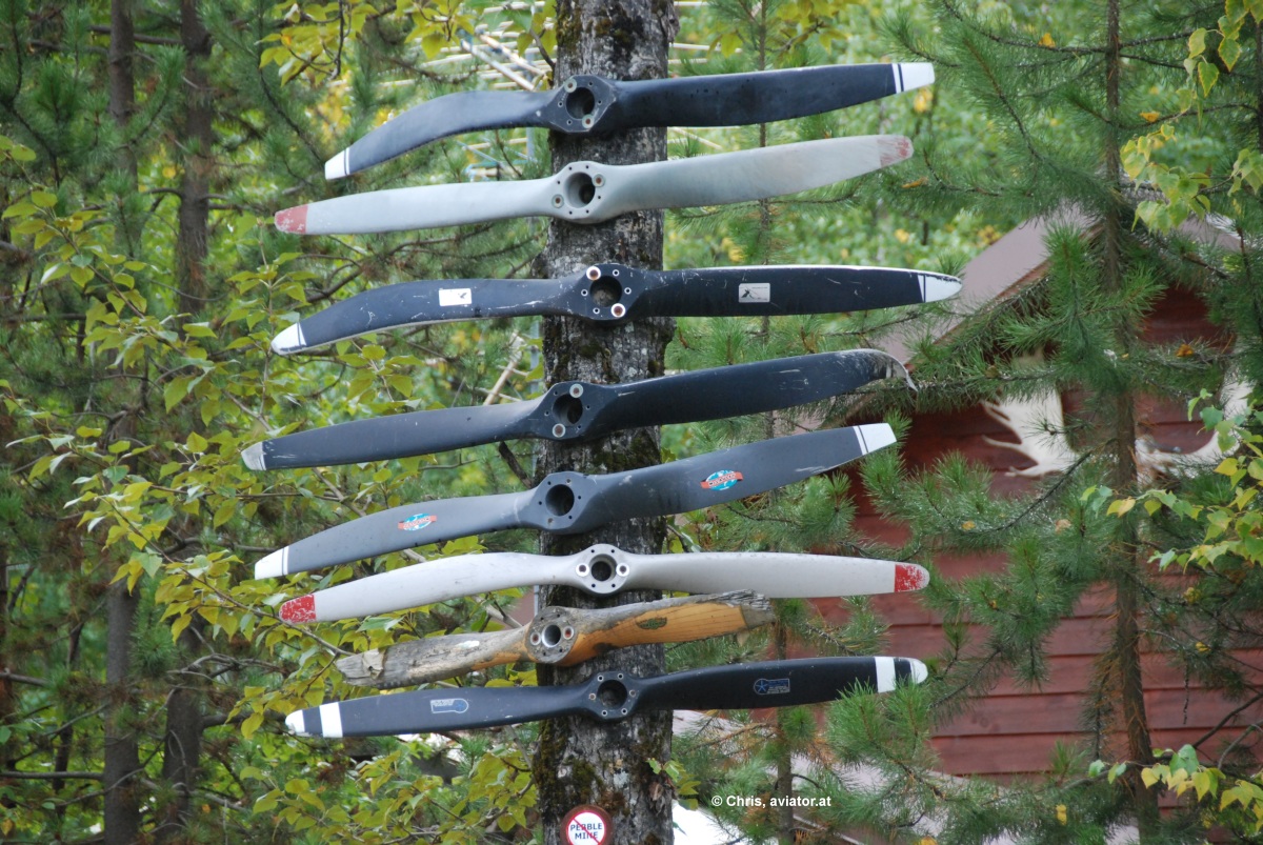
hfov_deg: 10.1
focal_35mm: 202
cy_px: 422
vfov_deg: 6.8
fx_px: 7112
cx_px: 632
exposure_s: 1/200
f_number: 5.6
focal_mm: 135
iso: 800
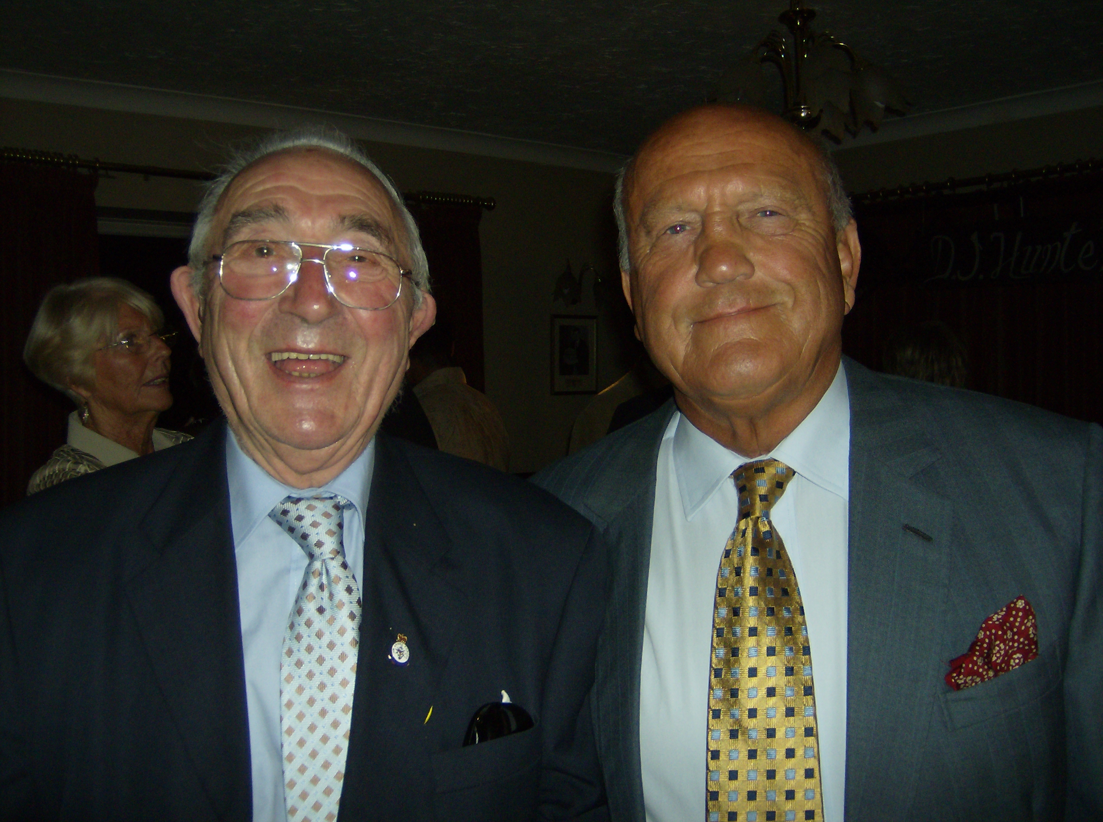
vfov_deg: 39.5
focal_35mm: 36
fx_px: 1145
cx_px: 552
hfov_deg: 51.5
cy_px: 411
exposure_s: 1/60
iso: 200
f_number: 2.8
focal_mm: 6
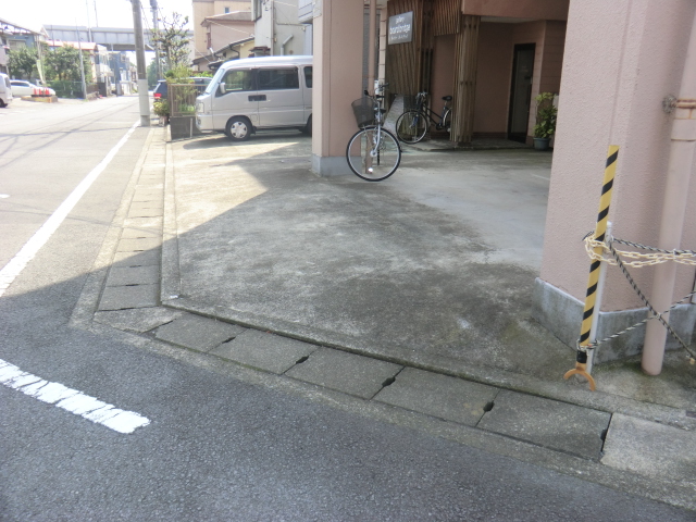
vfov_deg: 48.2
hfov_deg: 61.7
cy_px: 261
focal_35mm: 29
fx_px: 583
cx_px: 348
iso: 80
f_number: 3.5
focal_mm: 5.2
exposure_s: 1/250
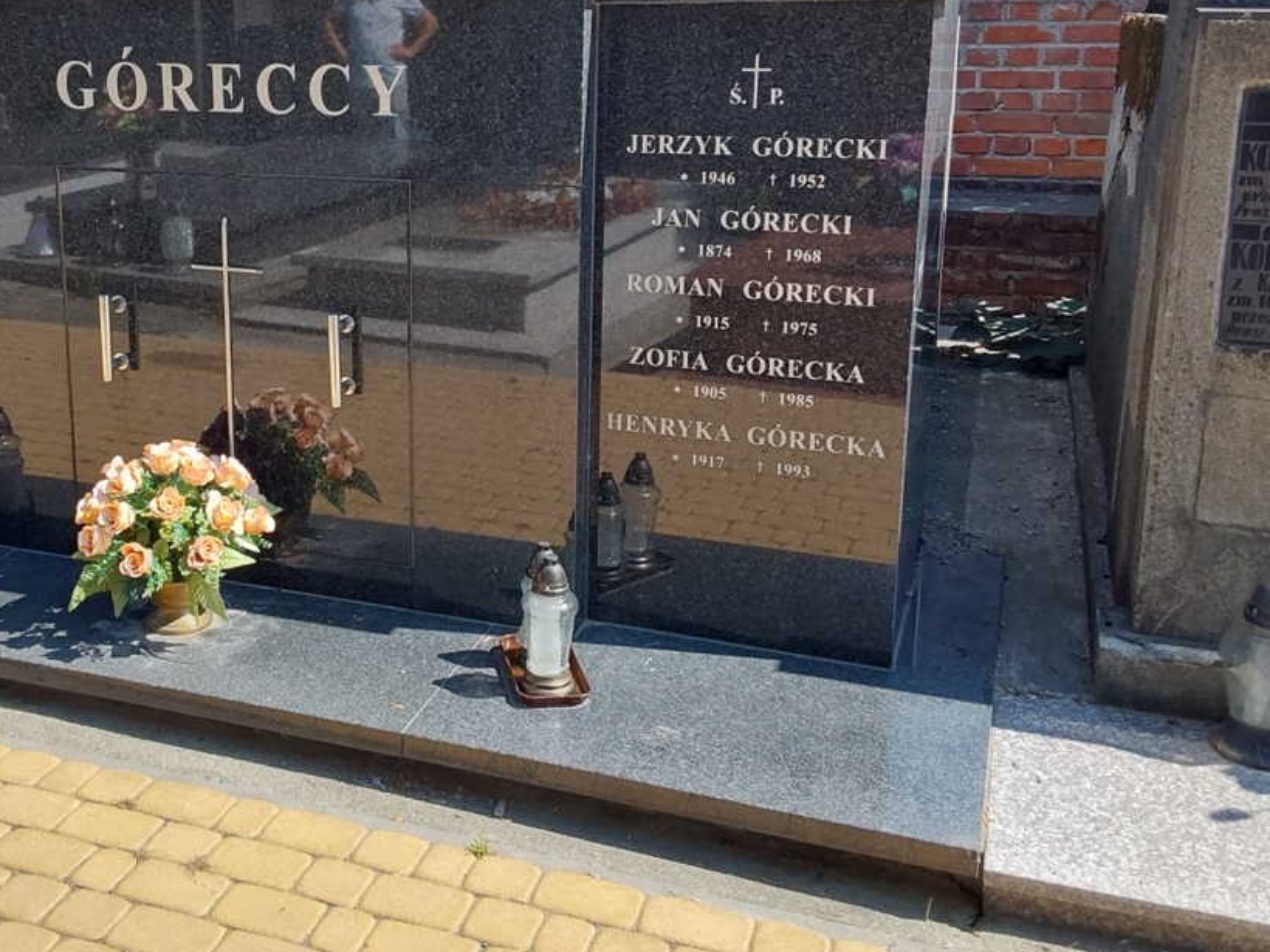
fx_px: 1504
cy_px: 372
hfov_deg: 44.7
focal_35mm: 41
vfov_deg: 35.0
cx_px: 366
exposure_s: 1/709
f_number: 1.9
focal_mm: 2.91
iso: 50
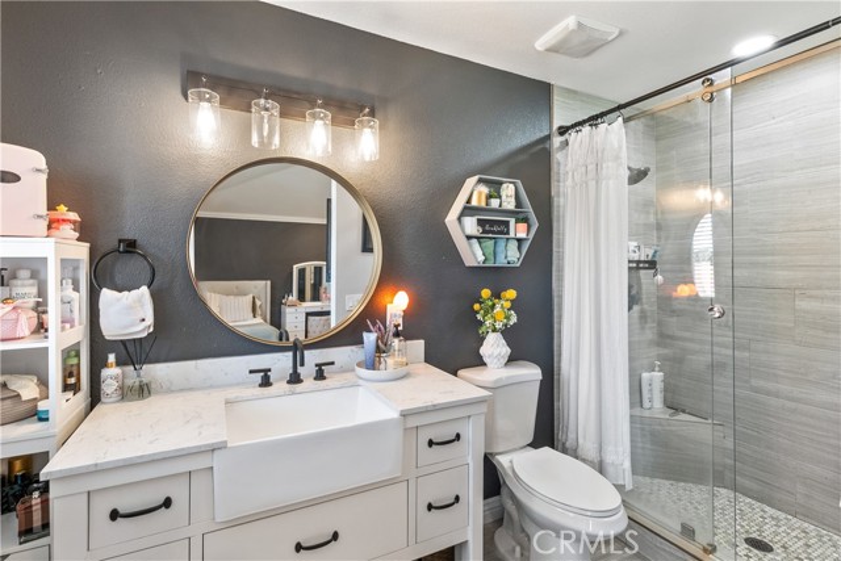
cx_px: 420
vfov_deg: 73.8
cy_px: 280
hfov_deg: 96.7
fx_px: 374
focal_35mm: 16
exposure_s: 1/3
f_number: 9
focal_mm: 11
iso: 640
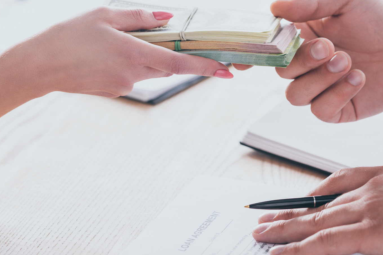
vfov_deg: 6.9
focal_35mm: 198
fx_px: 2107
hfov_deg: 10.4
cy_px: 113
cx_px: 241
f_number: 4.5
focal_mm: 135
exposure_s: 1/200
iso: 250
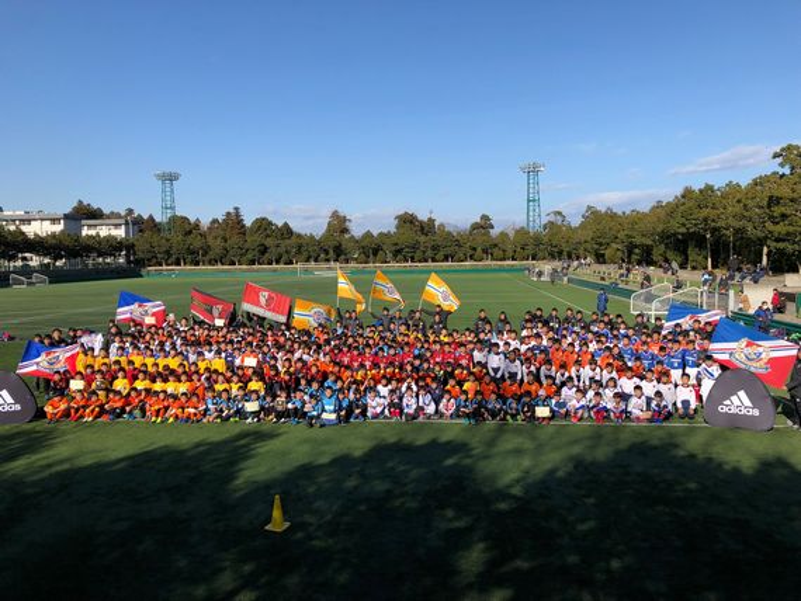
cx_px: 400
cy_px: 300
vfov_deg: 49.8
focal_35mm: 28
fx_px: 648
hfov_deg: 63.4
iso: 20
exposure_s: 1/2114
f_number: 1.8
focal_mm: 4
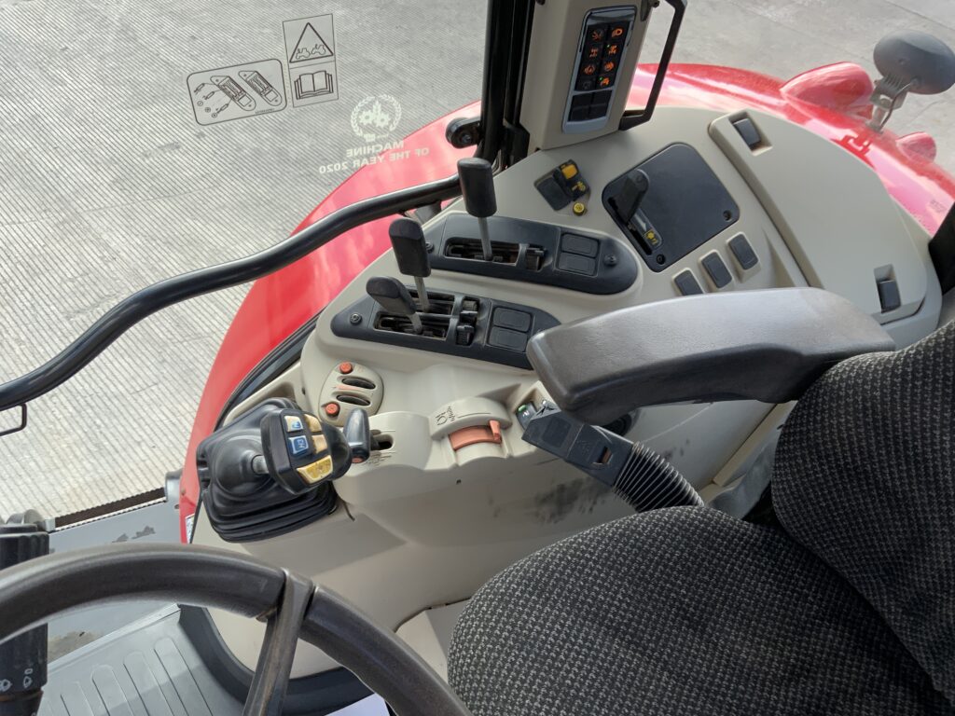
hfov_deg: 61.7
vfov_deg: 48.2
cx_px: 478
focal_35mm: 29
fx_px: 800
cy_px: 358
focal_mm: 3
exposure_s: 1/161
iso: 16
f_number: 1.8
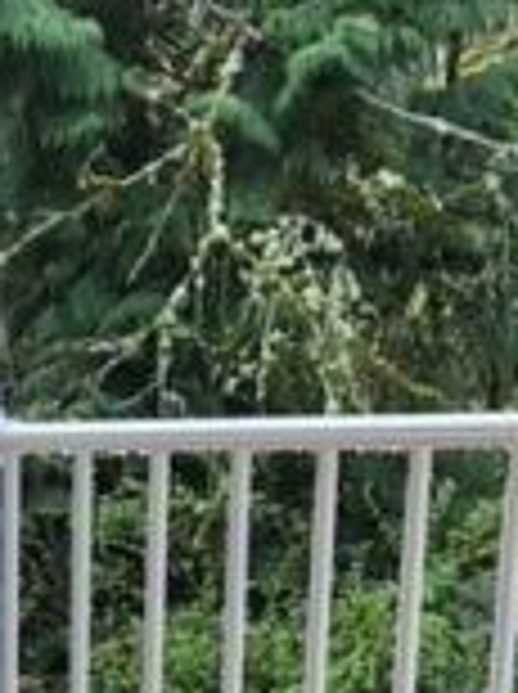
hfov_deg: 13.9
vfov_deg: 18.2
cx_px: -347
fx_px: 1941
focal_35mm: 97
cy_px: 1024
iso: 32
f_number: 1.8
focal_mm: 3.99
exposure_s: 1/120
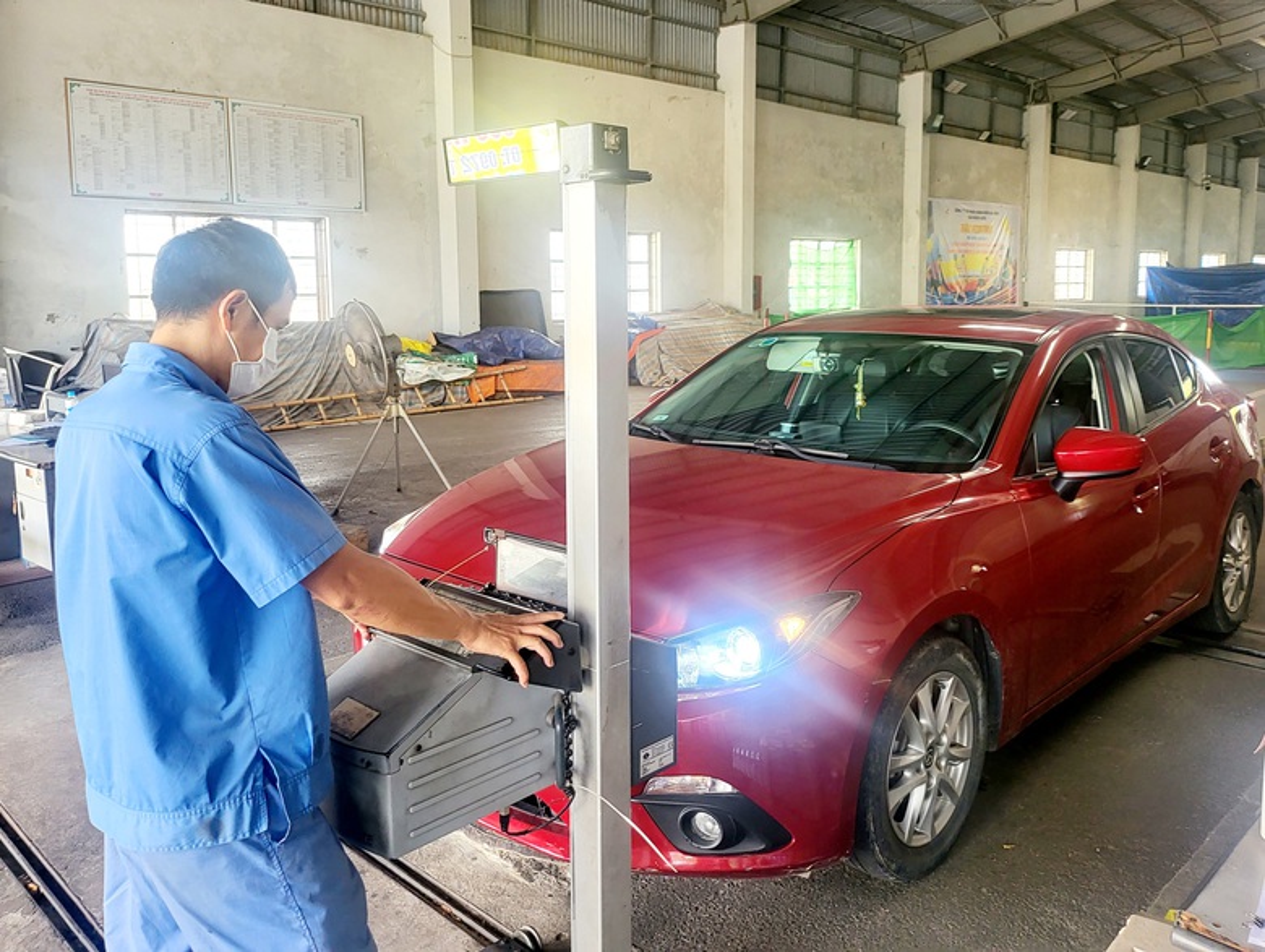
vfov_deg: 56.9
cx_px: 632
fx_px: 878
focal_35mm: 24
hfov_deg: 71.5
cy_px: 476
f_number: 1.8
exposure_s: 1/100
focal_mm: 5
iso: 125
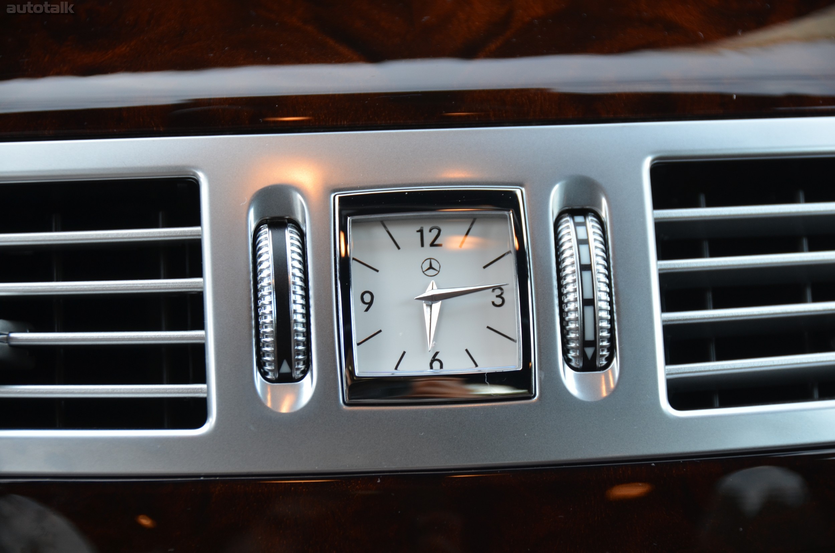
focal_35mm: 142
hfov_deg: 14.4
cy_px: 276
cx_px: 418
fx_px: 3298
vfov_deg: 9.6
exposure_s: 1/60
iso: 400
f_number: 5.3
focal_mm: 95
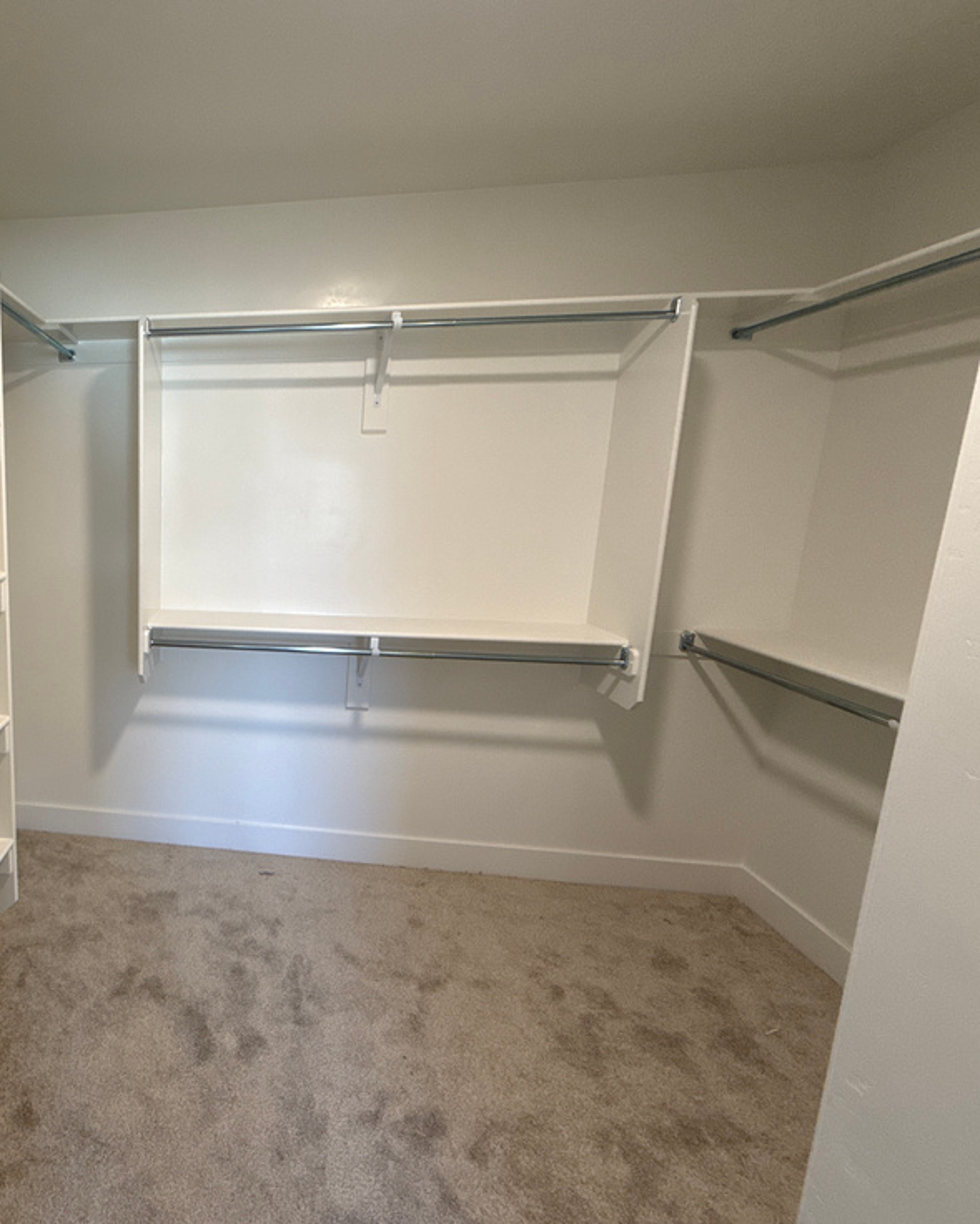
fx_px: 689
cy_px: 612
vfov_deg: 83.3
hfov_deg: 62.4
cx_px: 145
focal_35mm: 19
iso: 160
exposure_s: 1/120
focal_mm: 2.22
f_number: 2.2
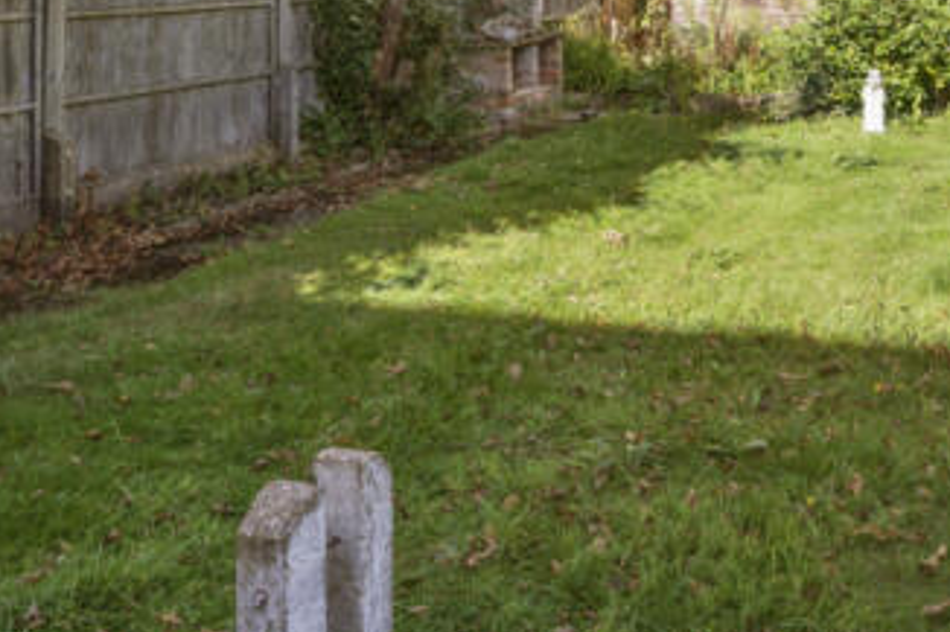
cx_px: 784
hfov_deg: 42.2
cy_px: -80
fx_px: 1160
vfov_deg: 27.6
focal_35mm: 44
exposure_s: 1/250
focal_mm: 14
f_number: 8
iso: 200
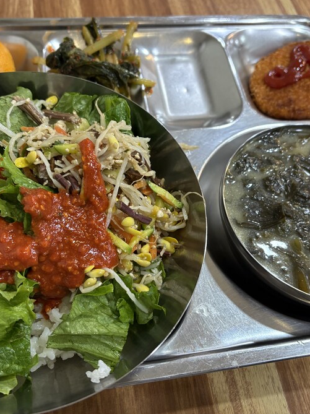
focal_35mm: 35
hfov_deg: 40.7
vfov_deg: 52.7
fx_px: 418
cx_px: 155
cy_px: 206
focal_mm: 5.96
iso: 200
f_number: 1.6
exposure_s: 1/60
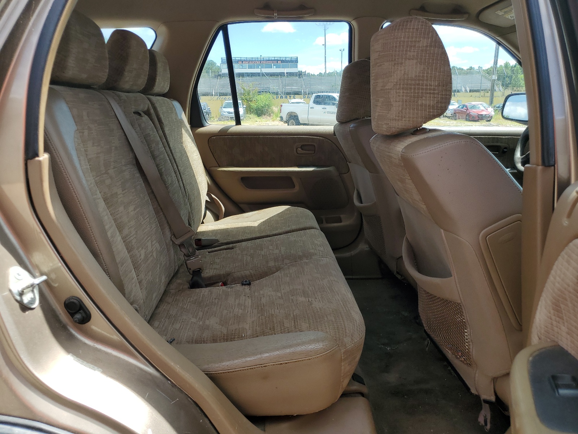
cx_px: 289
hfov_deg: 67.3
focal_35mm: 26
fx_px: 434
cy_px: 217
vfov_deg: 53.1
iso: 50
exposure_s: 1/1111
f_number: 1.5
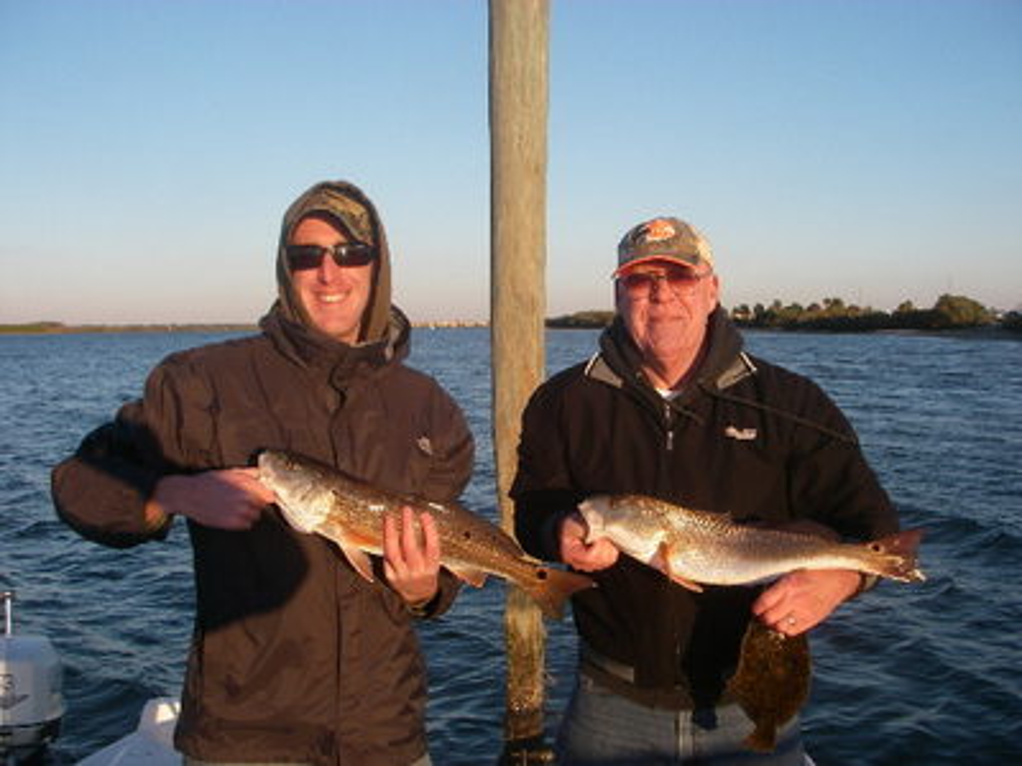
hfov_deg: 49.0
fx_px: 1122
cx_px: 511
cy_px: 383
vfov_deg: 37.7
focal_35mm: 38
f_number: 6.6
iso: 64
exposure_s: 1/100
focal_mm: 6.3
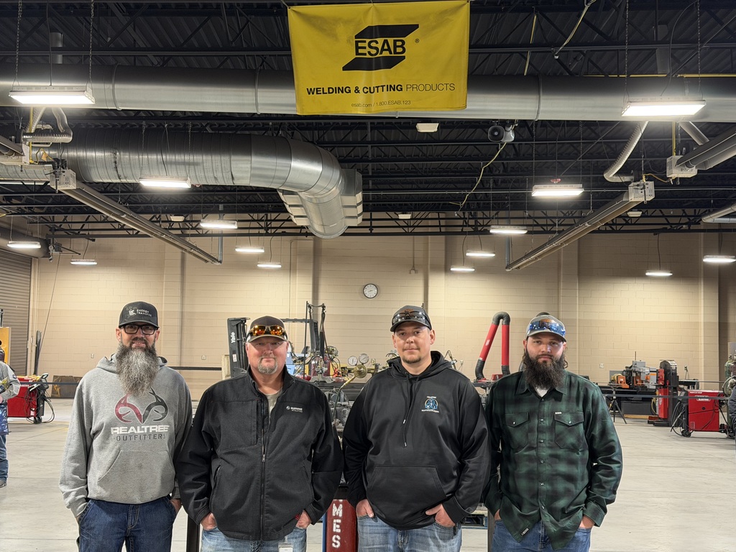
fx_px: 1021
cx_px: 368
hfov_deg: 39.7
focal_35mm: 48
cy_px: 276
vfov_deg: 30.3
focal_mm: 6.76
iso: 200
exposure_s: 1/60
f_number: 1.78
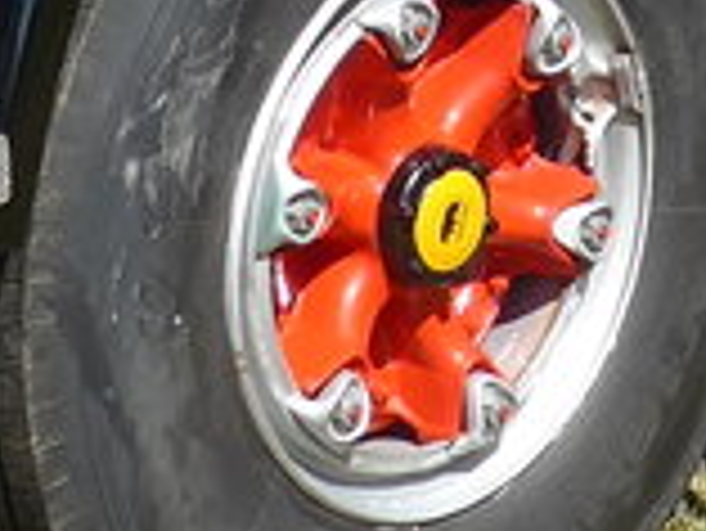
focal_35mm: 222
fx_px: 4531
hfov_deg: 8.9
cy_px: -828
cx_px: 679
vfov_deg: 6.3
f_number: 2.8
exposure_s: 1/1000
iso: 80
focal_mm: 6
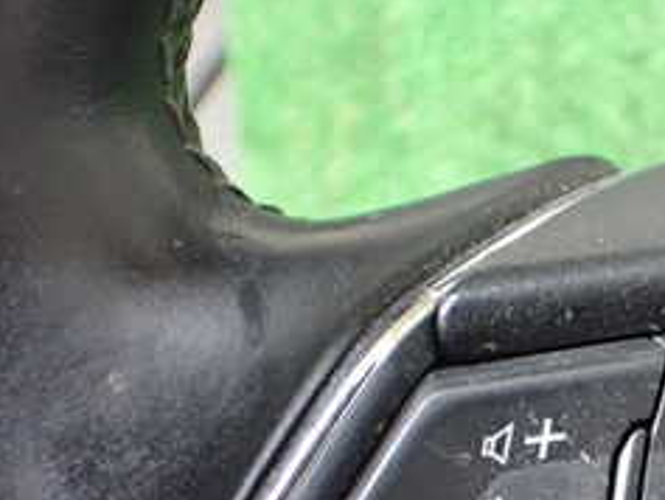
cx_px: 659
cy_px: 489
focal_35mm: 76
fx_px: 1461
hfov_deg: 24.5
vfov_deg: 18.9
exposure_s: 1/100
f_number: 2.3
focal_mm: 5.4
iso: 800
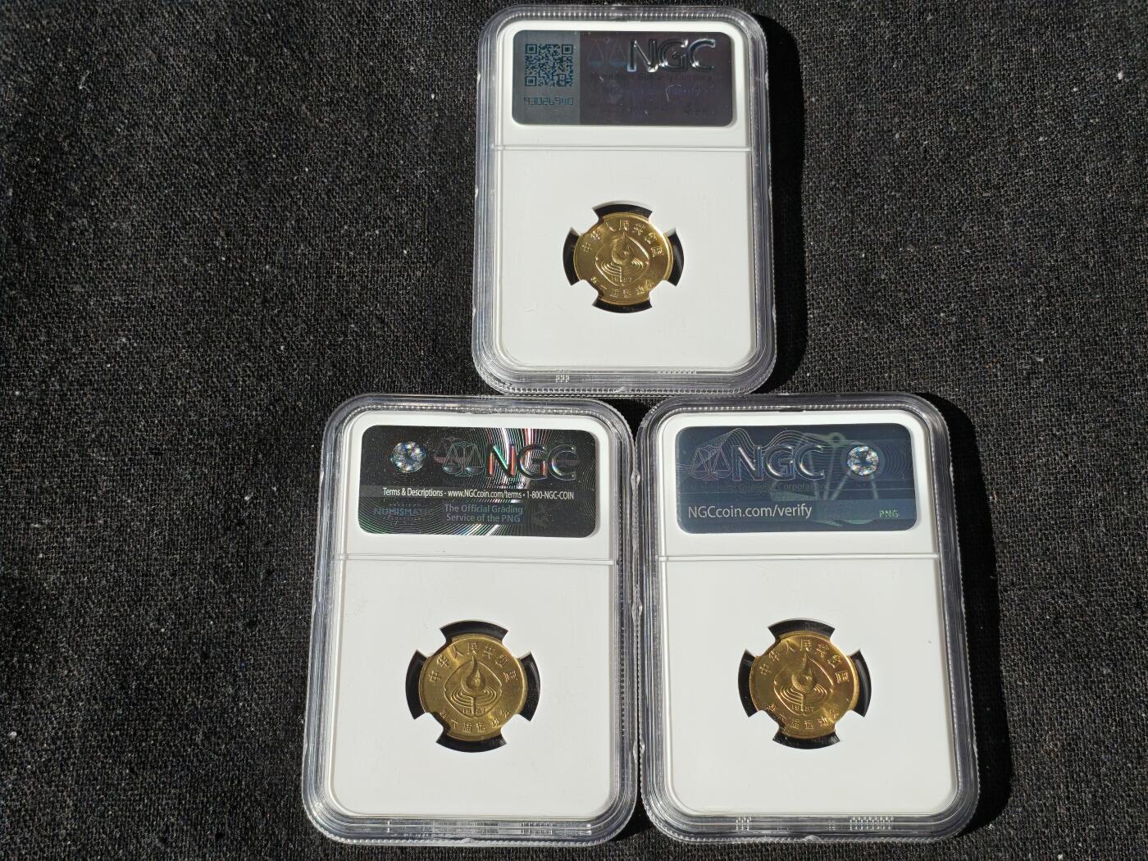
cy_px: 430
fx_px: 1725
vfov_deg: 28.0
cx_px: 574
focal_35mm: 52
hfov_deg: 36.8
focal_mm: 4.94
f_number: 1.5
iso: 50
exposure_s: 1/3349
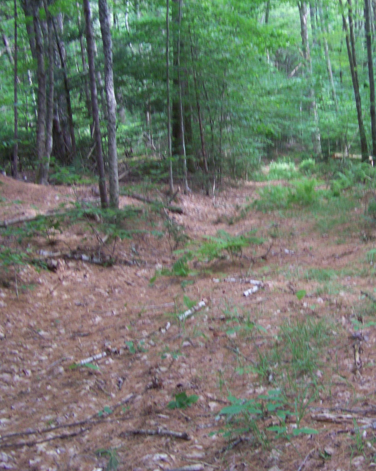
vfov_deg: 39.5
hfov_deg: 31.4
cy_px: 235
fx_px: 654
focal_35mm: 47
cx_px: 287
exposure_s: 1/30
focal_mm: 5.85
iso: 131
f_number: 2.8
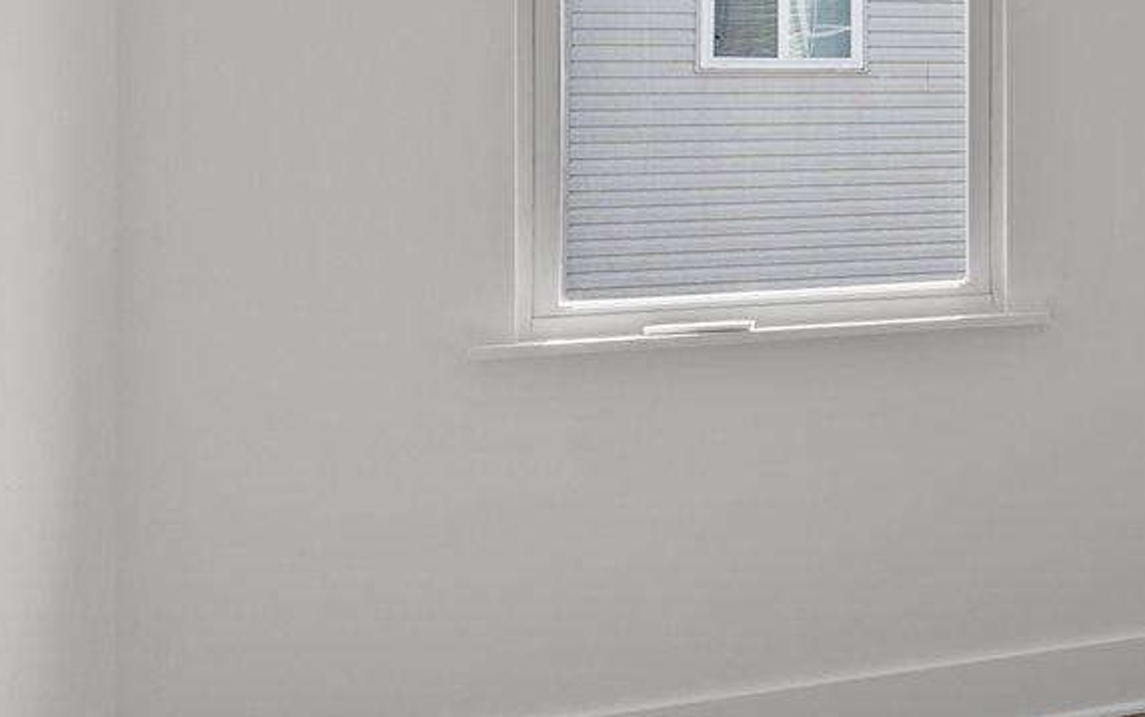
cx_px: 1848
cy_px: 49
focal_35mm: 62
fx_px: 1935
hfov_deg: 23.7
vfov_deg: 20.5
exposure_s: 1/100
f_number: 8
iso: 500
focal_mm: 17
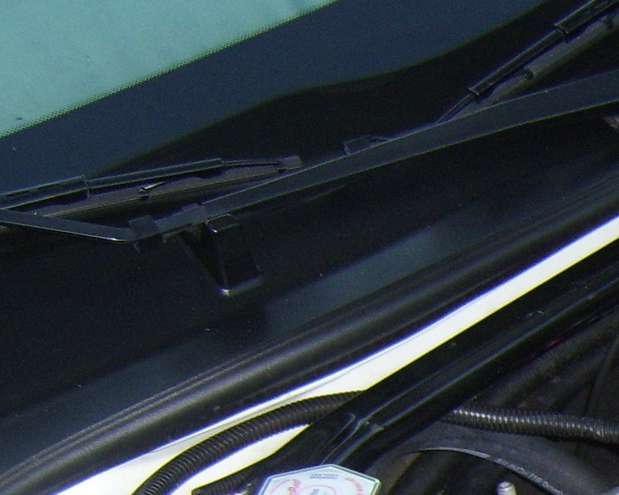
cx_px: 969
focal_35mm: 101
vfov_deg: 14.5
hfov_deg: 16.9
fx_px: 1850
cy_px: 670
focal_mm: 8.13
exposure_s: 1/30
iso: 141
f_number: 2.7
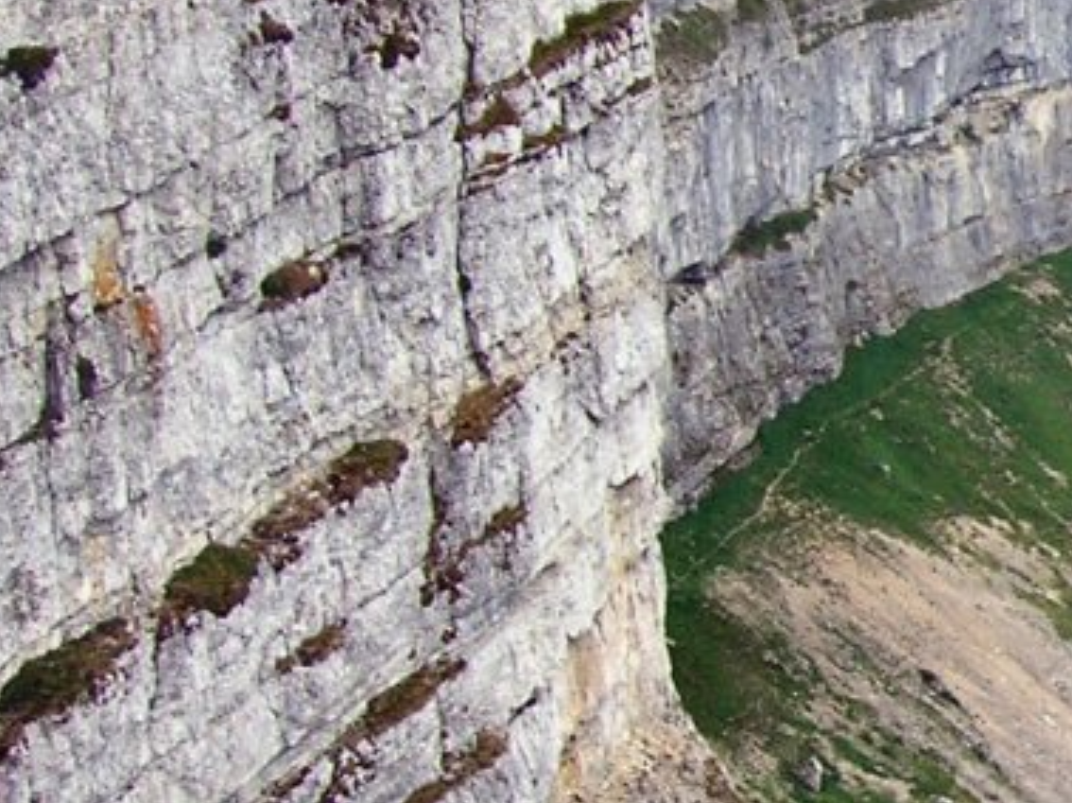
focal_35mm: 120
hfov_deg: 14.7
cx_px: 1836
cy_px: 499
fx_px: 3714
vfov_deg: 12.3
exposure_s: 1/116
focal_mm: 5.7
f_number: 4.9
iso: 50
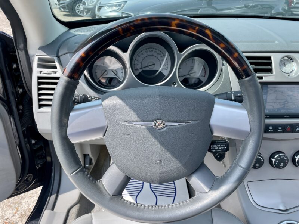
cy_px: 112
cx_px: 150
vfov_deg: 53.1
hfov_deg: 67.3
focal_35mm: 26
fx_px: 225
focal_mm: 4.2
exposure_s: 1/861
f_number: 1.6
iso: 32
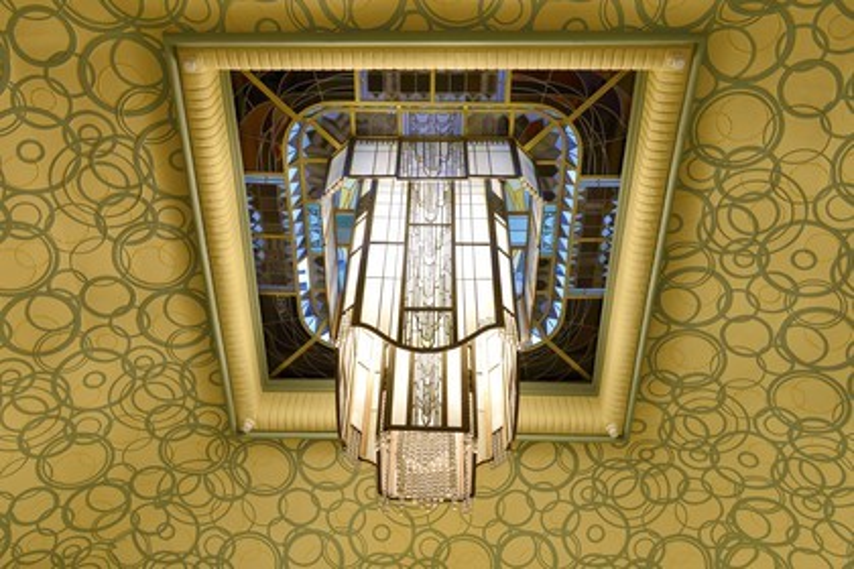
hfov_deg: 55.8
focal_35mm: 34
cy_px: 284
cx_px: 427
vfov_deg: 38.9
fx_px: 806
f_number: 10
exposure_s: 3
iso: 100
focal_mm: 34
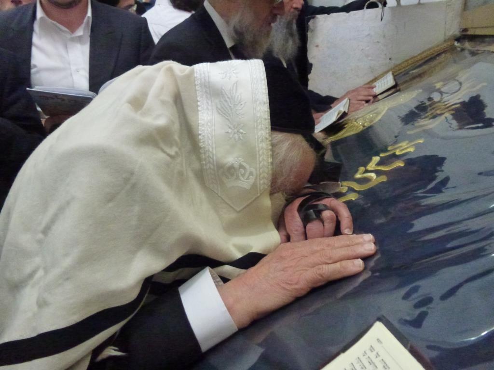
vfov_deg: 56.8
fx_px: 343
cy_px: 185
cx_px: 247
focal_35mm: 24
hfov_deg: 71.6
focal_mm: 4.3
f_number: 3.3
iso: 1250
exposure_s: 1/60
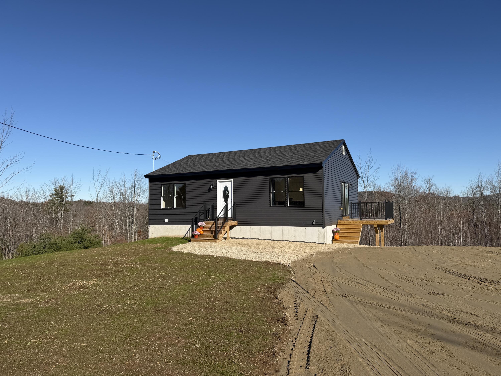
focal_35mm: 24
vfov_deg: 56.8
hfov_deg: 71.6
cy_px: 188
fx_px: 347
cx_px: 250
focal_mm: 6.76
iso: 80
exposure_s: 1/5319
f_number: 1.78
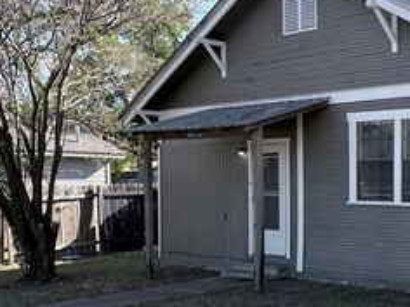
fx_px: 651
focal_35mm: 55
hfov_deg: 32.4
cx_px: 400
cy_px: 216
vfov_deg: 26.3
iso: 64
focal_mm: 5.96
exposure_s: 1/1667
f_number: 1.6
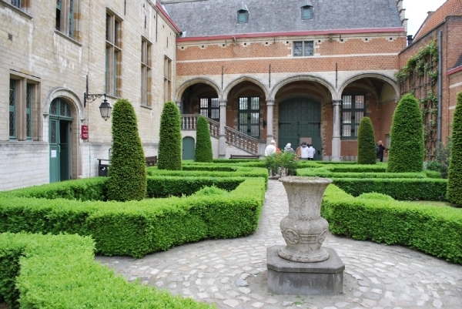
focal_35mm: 27
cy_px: 154
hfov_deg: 67.3
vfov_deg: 48.0
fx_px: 347
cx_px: 231
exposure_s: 1/125
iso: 200
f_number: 5.6
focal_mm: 18
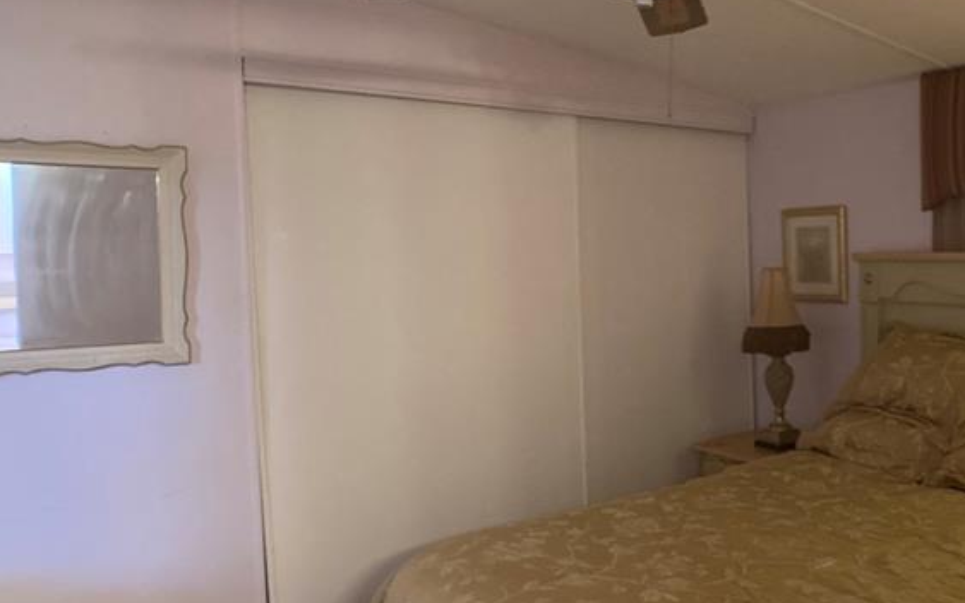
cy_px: 281
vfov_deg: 24.0
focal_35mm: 54
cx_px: 754
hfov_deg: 36.4
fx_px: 1420
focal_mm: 3.99
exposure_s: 1/30
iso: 500
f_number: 1.8
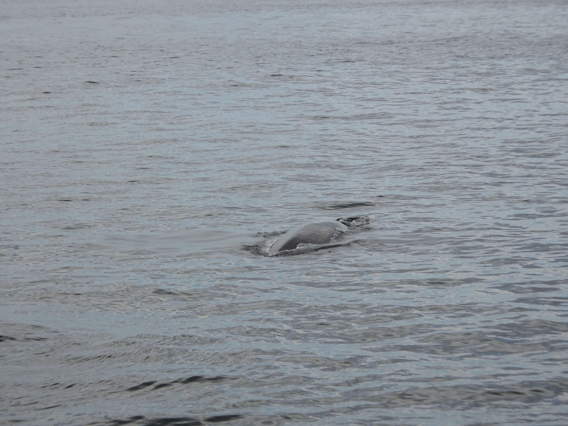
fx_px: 2346
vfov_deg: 10.4
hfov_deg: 13.8
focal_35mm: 143
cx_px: 284
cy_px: 213
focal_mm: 24.36
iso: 80
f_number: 5.6
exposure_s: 1/640
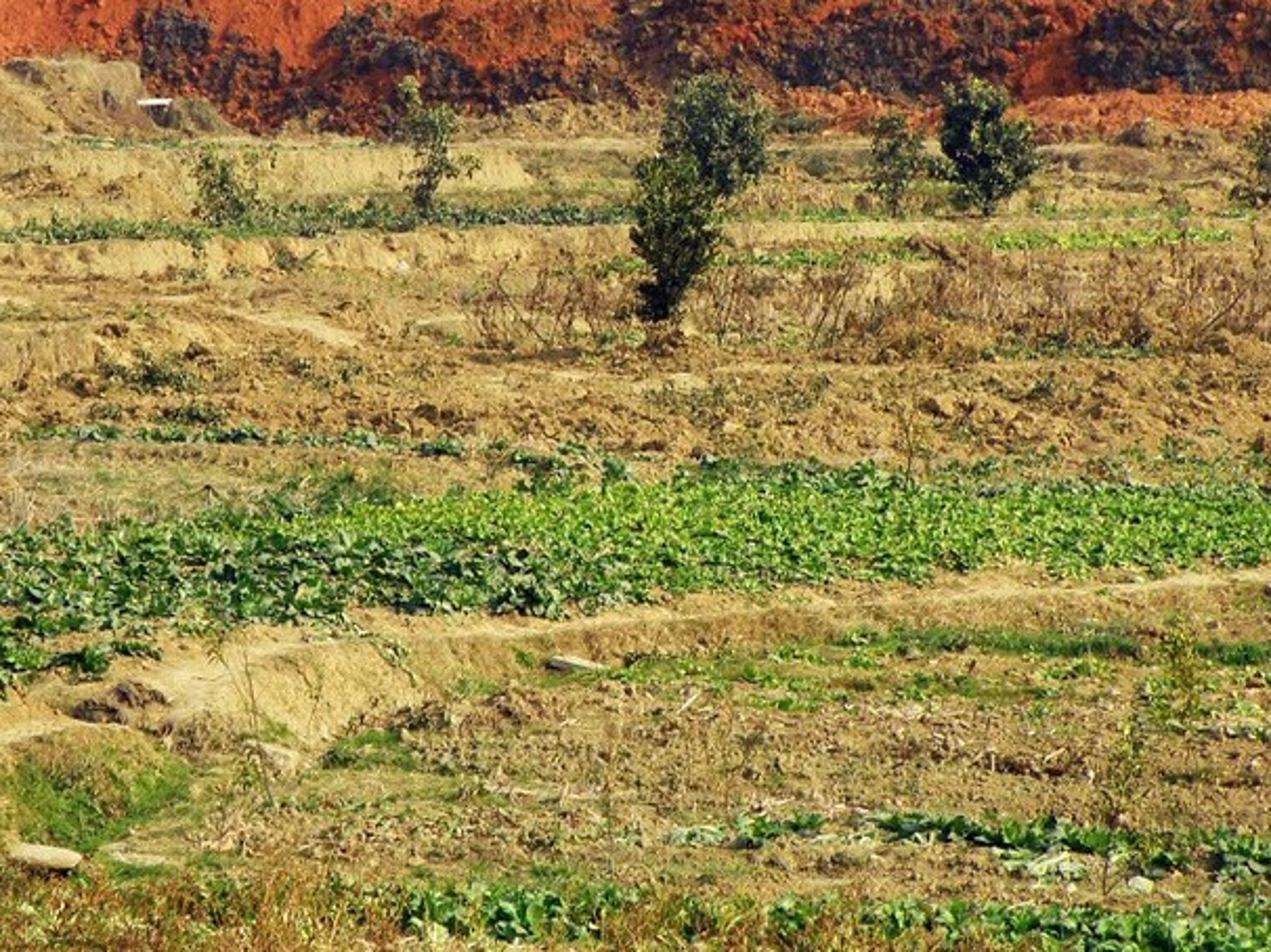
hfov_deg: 9.2
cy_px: 371
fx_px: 7928
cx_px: 623
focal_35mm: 216
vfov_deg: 6.9
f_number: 4.2
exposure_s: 1/500
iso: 100
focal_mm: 19.38
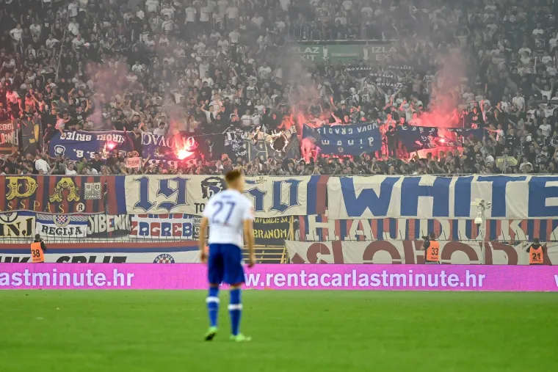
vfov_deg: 6.9
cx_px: 279
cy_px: 186
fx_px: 3100
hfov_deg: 10.3
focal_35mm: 200
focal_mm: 200
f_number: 2.8
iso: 3200
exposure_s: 1/1600
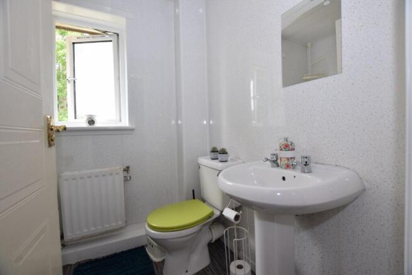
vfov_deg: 77.4
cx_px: 206
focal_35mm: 15
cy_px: 138
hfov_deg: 100.4
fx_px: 172
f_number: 4.5
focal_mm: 10
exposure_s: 1/80
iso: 400
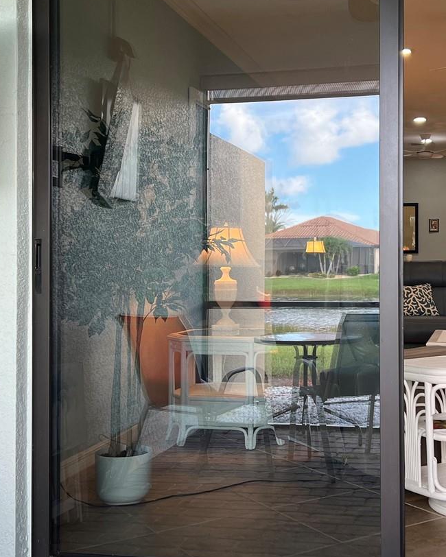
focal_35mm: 50
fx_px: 825
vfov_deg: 37.3
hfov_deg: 29.9
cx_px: 320
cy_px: 259
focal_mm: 5.7
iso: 64
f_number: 1.5
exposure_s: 1/120
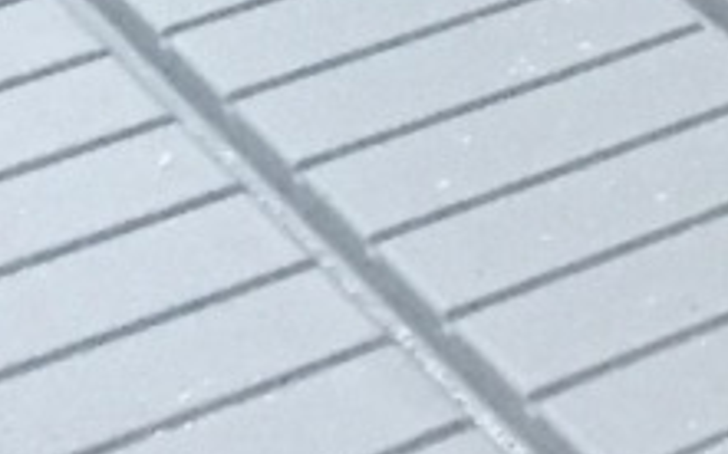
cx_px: 1627
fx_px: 3531
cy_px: 319
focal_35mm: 178
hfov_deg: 10.5
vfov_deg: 7.4
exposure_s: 1/30
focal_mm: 4.15
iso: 250
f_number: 2.2
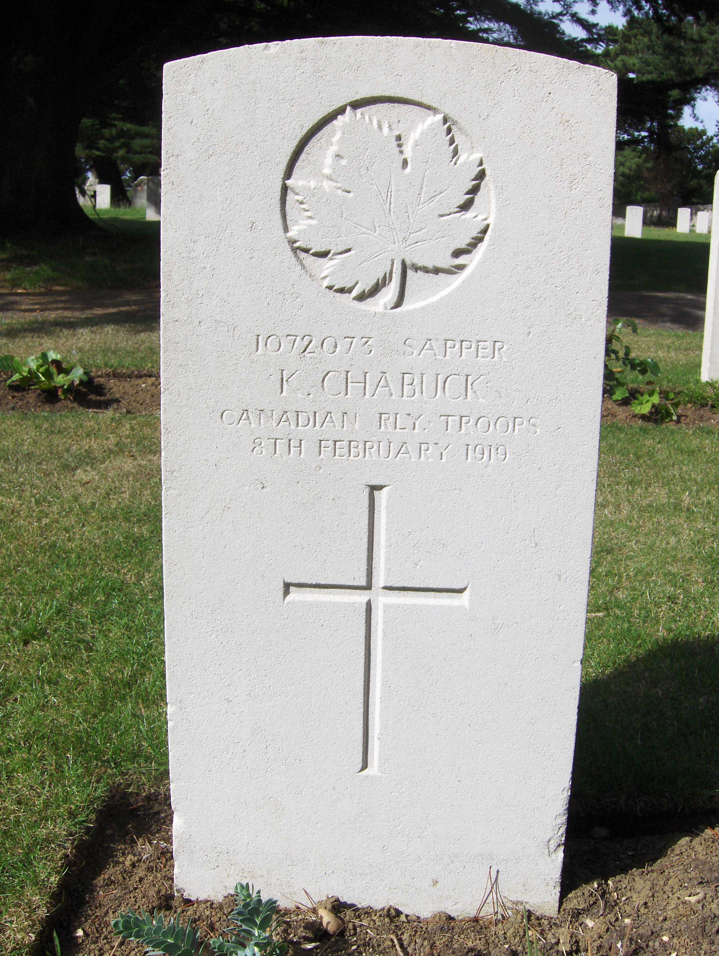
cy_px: 478
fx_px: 967
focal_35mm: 35
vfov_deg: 52.6
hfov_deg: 40.8
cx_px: 360
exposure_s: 1/637
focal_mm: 7.5
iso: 100
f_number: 6.9
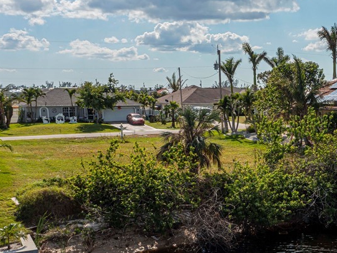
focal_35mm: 54
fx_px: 526
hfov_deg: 33.4
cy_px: 181
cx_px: 311
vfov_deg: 26.8
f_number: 5
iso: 100
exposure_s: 1/240
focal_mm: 10.26
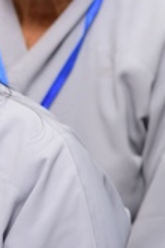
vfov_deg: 4.4
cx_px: -138
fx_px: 3252
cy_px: -11
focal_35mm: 473
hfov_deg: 2.9
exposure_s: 1/60
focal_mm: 120
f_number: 4
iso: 800
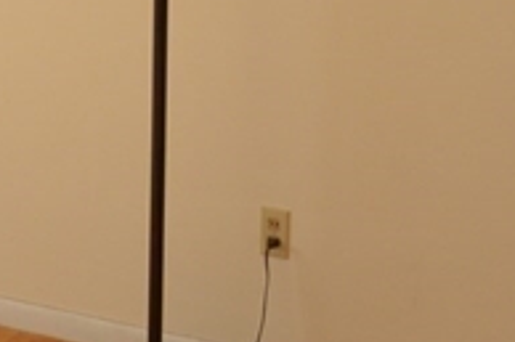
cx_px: 77
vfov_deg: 11.5
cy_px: -243
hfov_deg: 18.2
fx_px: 1587
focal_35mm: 111
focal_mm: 14
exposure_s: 1/100
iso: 400
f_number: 5.6
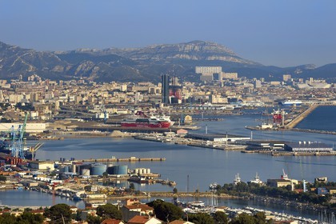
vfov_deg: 7.6
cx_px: 168
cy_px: 112
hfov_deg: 11.4
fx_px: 1680
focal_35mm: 180
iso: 200
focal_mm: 180
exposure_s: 1/320
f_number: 13
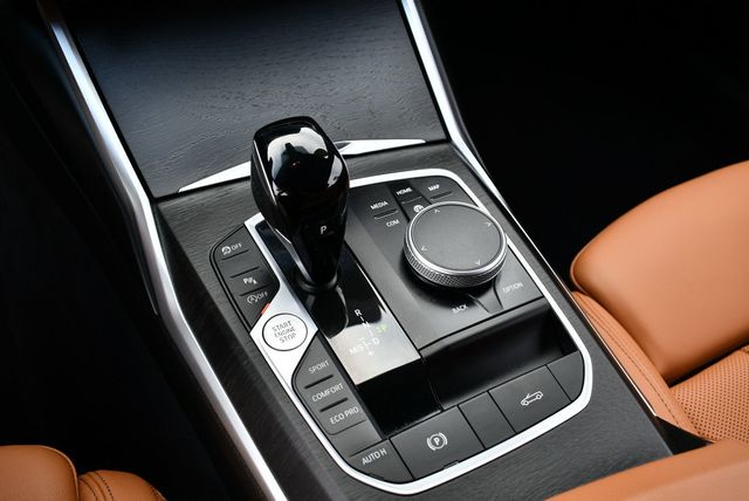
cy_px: 250
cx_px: 374
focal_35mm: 36
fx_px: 750
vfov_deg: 36.9
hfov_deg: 53.1
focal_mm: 18
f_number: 4.5
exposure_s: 1/80
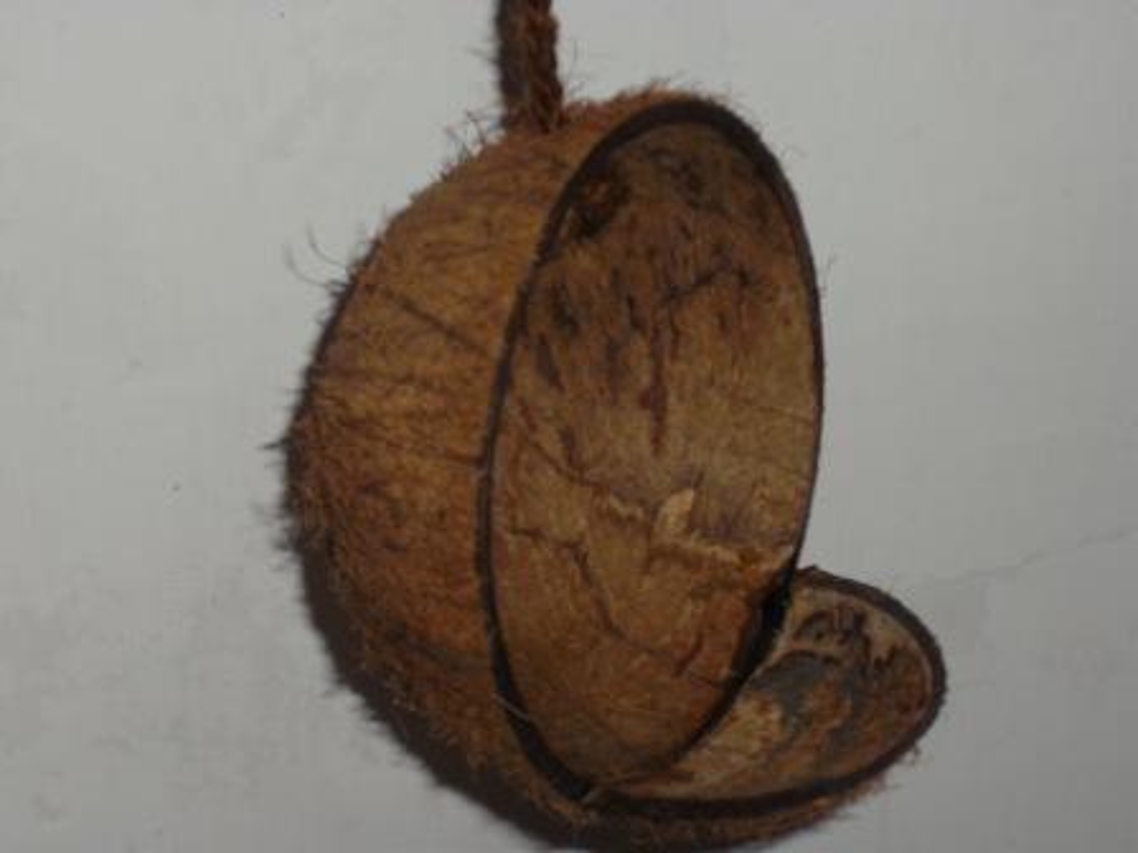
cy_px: 426
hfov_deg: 21.1
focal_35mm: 93
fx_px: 3057
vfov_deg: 15.9
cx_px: 569
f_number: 4.7
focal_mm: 15.3
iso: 110
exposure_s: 1/60
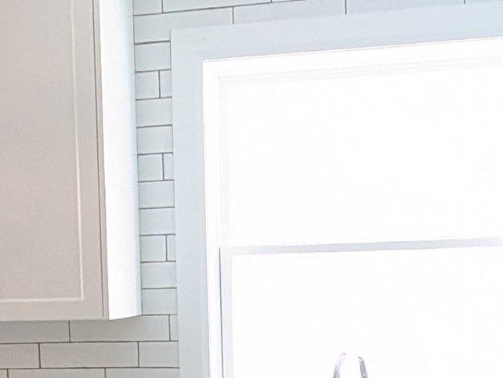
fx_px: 902
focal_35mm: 62
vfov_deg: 22.8
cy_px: 376
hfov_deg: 30.9
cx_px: 162
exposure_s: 1/40
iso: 439
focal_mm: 1.95
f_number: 2.2
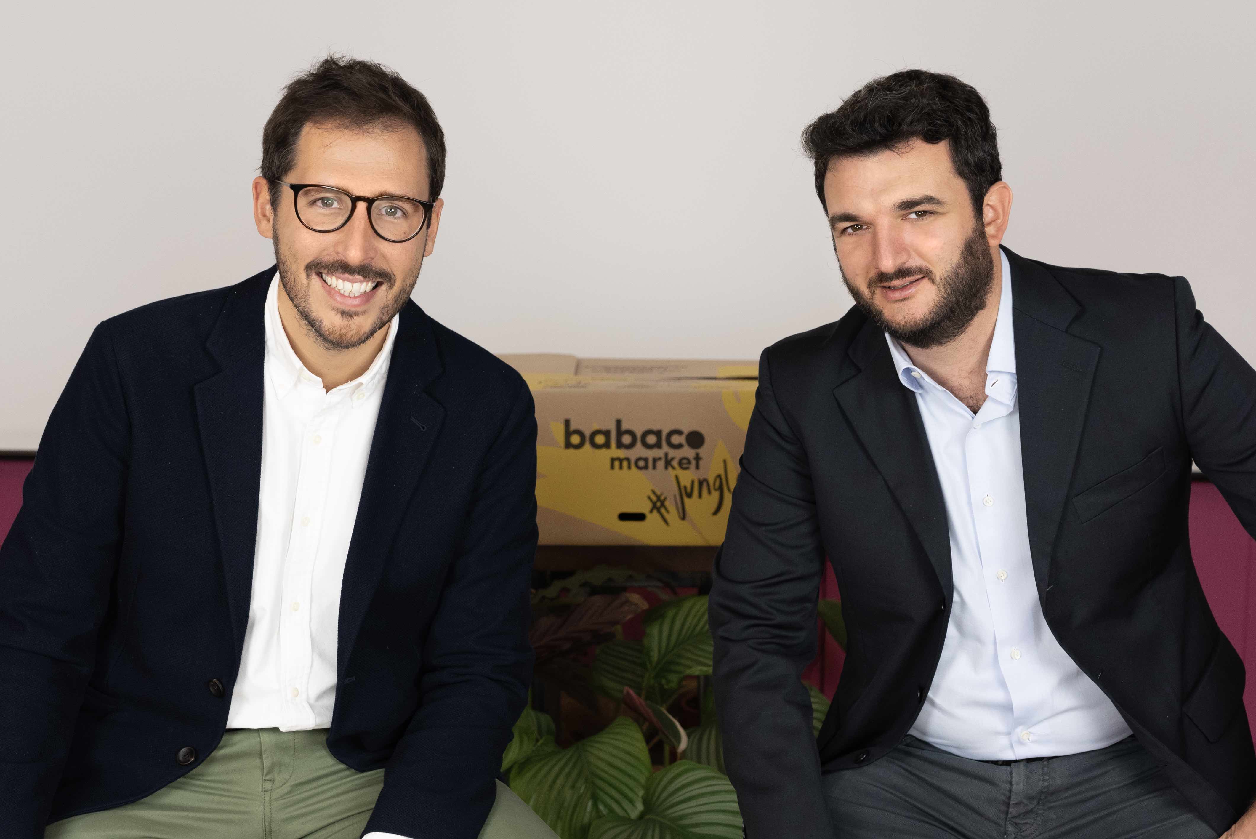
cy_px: 420
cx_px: 628
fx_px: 2059
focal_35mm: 59
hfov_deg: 33.9
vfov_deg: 23.0
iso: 2500
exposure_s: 1/200
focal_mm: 59
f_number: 5.6
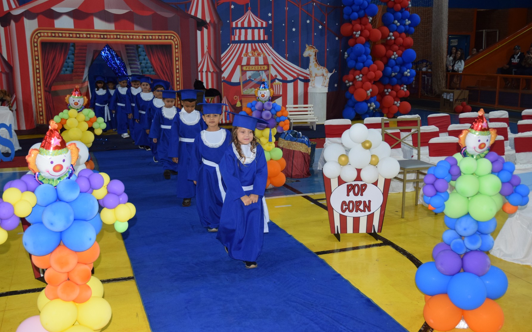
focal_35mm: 39
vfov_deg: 33.2
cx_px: 267
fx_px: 558
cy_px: 168
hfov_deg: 50.9
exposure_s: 1/60
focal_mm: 25
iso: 900
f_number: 3.8
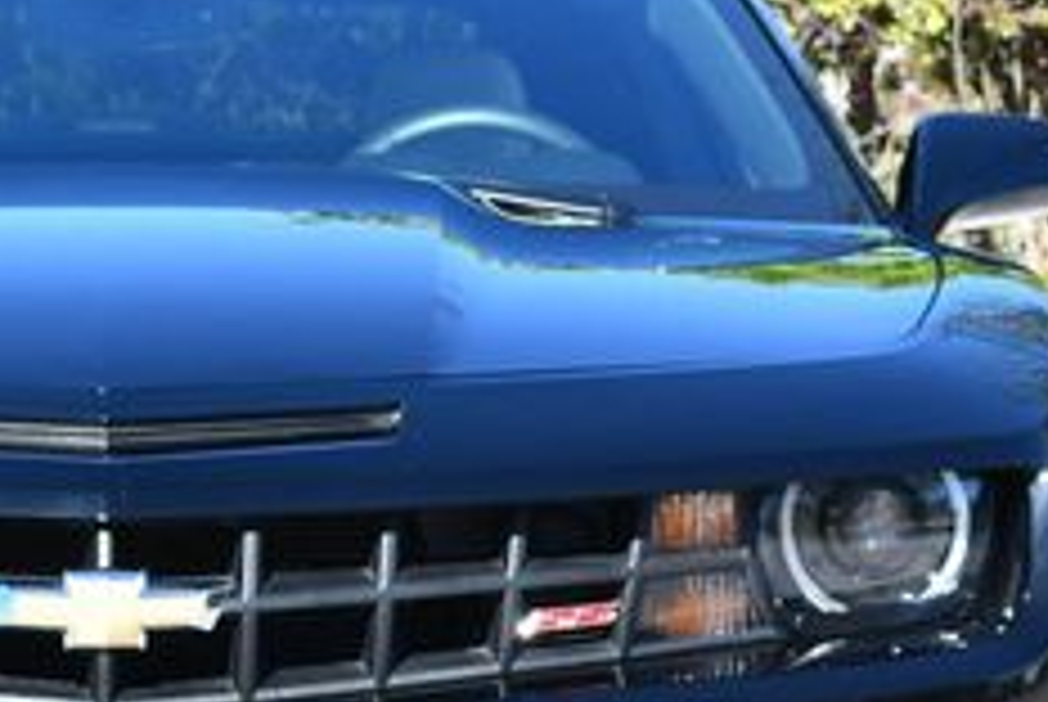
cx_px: 67
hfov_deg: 7.5
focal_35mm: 275
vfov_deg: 5.0
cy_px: 518
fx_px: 8016
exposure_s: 1/250
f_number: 7.1
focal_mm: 50
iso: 200
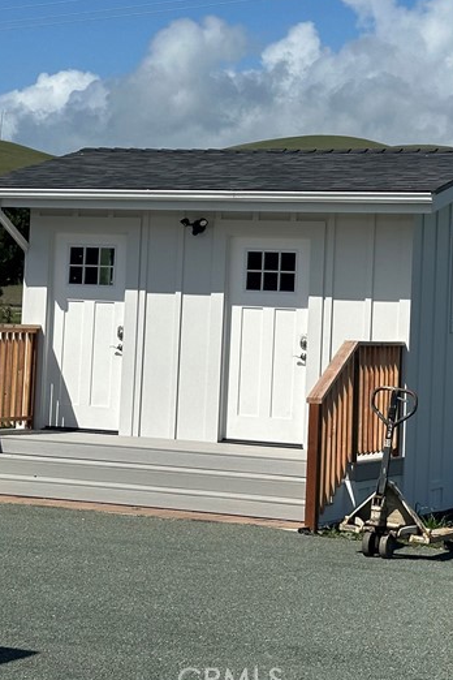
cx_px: 262
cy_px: 198
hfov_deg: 14.0
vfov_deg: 20.7
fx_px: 1850
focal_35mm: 98
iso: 64
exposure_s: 1/7634
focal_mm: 6.86
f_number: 1.78
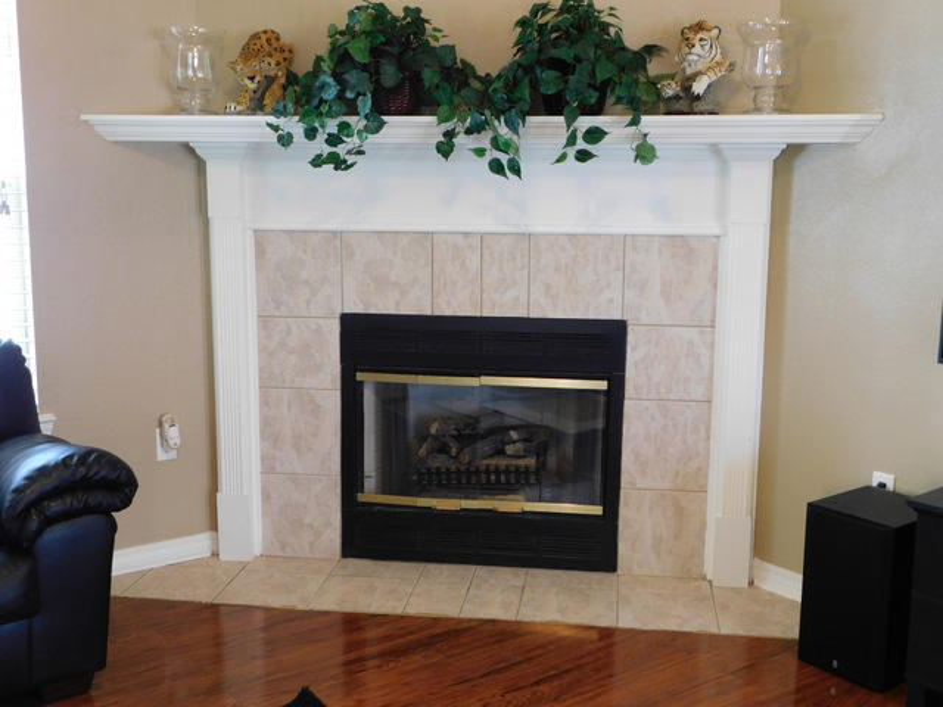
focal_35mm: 40
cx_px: 472
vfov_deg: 36.0
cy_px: 354
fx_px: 1090
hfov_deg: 46.8
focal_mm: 7.1
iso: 400
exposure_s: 1/8
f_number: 3.6
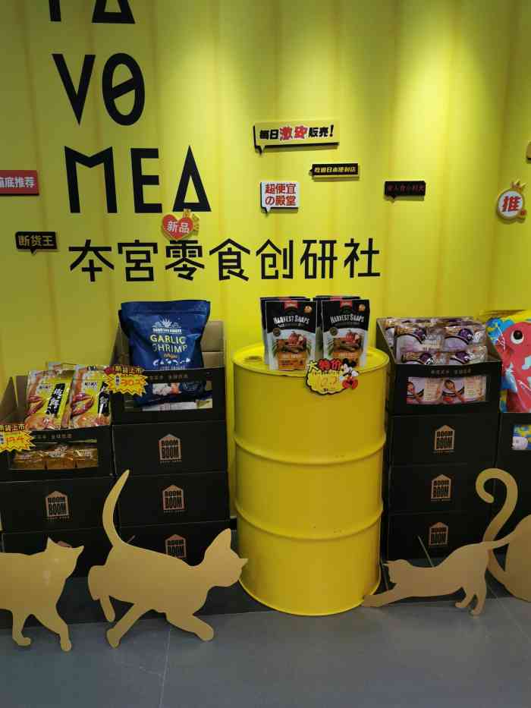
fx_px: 552
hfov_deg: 51.4
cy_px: 354
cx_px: 266
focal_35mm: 27
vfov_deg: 65.3
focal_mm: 5.58
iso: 64
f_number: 1.8
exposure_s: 1/100
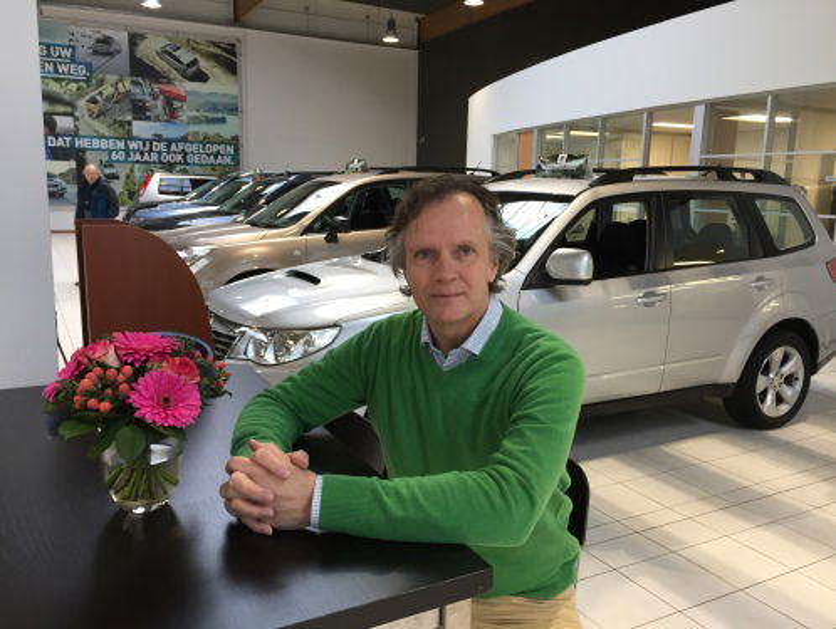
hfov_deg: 61.6
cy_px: 314
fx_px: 701
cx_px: 418
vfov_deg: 48.3
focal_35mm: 29
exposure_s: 1/33
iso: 50
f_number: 2.2
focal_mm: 4.15
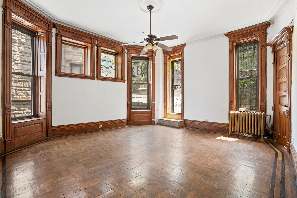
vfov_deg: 70.4
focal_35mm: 17
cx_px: 148
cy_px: 99
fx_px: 140
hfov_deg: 93.3
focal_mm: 17
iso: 100
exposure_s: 1/1.25
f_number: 8
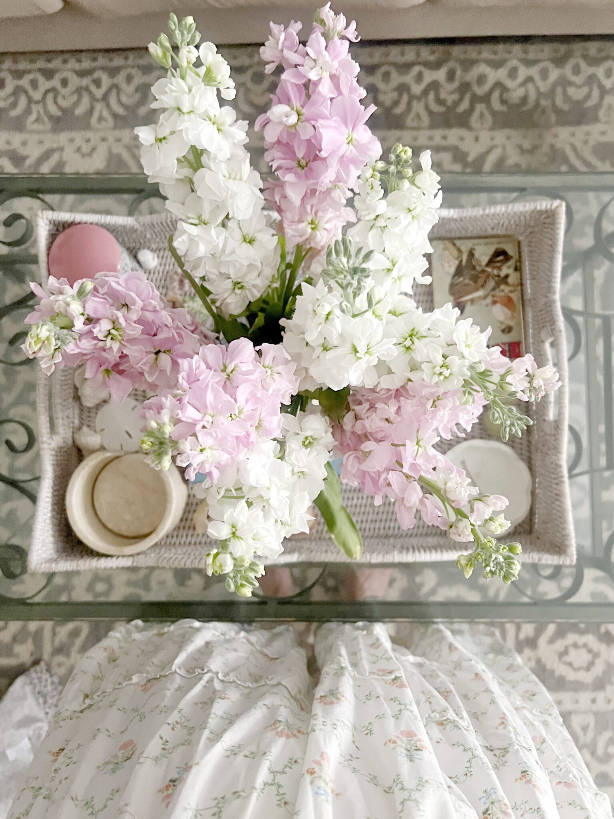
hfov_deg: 53.1
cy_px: 410
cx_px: 307
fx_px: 615
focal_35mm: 26
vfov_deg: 67.3
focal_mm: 5.7
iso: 500
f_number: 1.5
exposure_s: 1/30
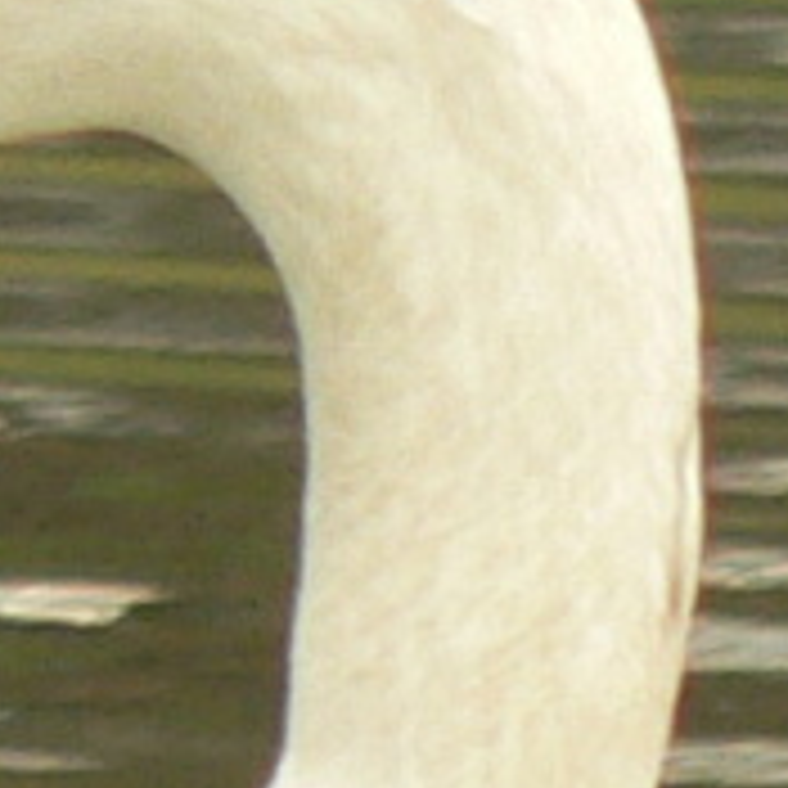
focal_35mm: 547
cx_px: -221
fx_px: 14088
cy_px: 23
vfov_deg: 3.2
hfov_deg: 3.2
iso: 100
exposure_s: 1/125
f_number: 3.3
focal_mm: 37.6
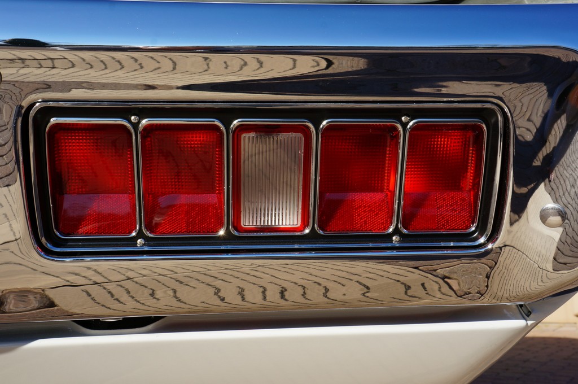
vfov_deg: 28.9
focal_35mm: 46
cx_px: 289
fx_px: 746
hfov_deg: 42.4
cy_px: 192
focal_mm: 31
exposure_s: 1/100
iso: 100
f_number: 13
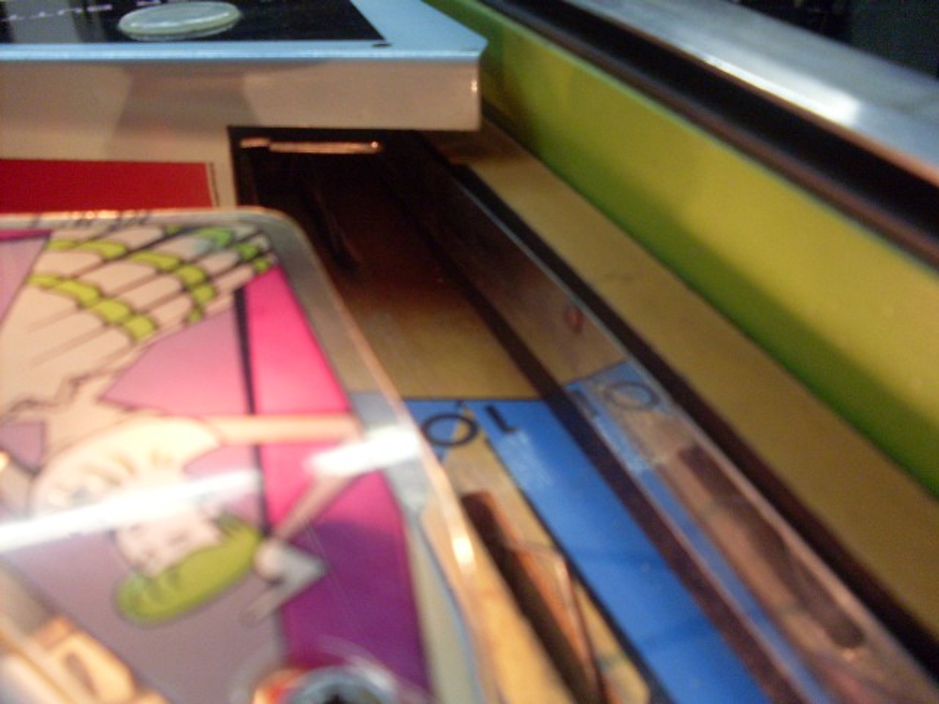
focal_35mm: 38
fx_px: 1031
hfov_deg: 49.0
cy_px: 352
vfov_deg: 37.7
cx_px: 470
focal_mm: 6.3
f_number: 2.8
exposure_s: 1/30
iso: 200
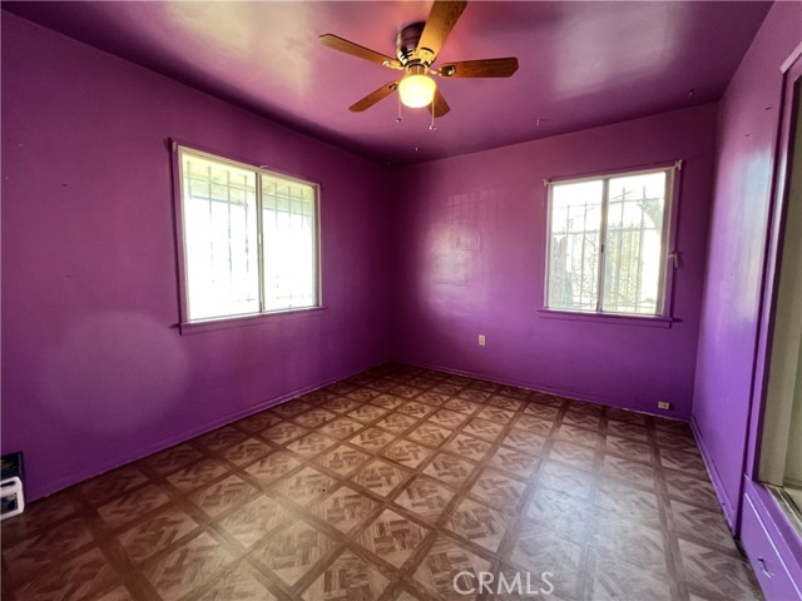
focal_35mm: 13
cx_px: 401
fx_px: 301
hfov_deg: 106.2
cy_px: 300
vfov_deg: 89.9
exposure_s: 1/120
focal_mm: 1.57
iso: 200
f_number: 1.8
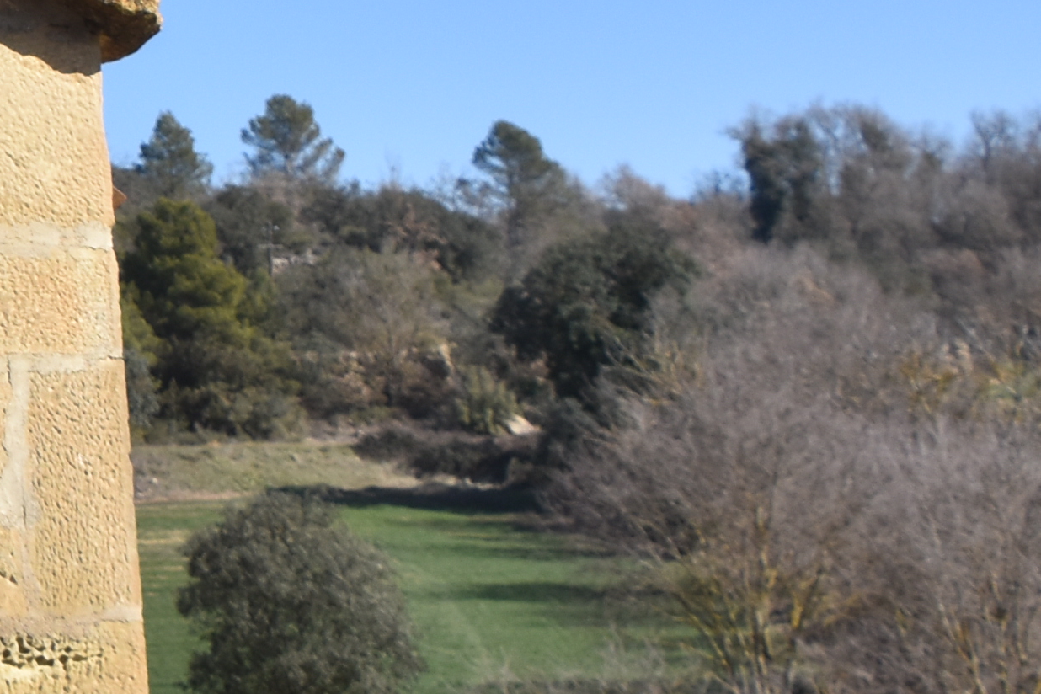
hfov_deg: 14.1
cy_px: -93
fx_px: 3788
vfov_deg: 10.3
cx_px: -745
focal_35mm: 131
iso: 250
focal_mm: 24
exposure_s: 1/400
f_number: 10
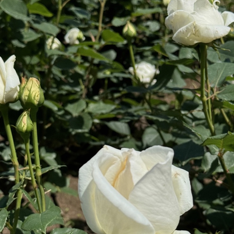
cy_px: 147
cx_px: 146
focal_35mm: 78
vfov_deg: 22.1
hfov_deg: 22.1
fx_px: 597
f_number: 1.78
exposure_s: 1/12500
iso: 80
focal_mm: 6.76
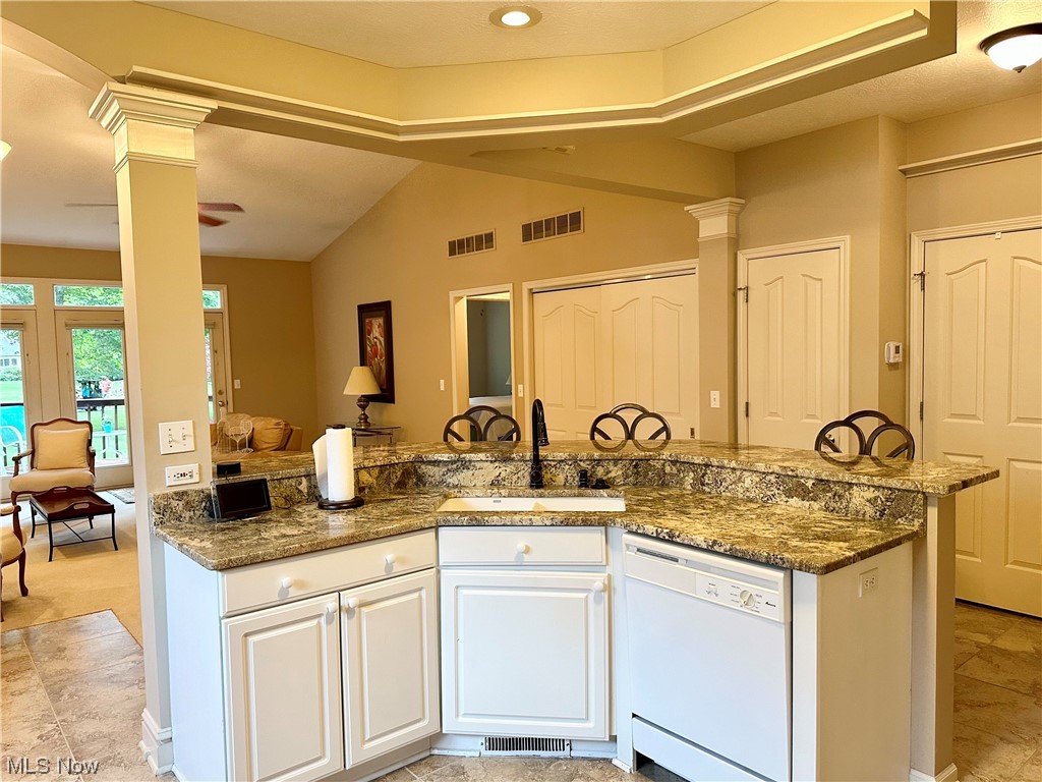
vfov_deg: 56.8
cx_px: 521
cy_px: 391
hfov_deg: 71.6
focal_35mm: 24
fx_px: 722
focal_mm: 6.86
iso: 320
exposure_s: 1/60
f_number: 1.78
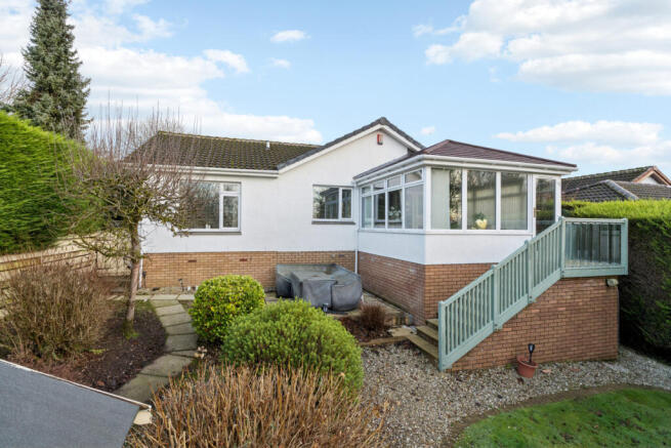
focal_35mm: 16
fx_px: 308
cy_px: 224
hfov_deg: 95.0
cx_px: 336
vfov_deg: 72.1
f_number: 7.1
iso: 400
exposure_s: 1/160
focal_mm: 11
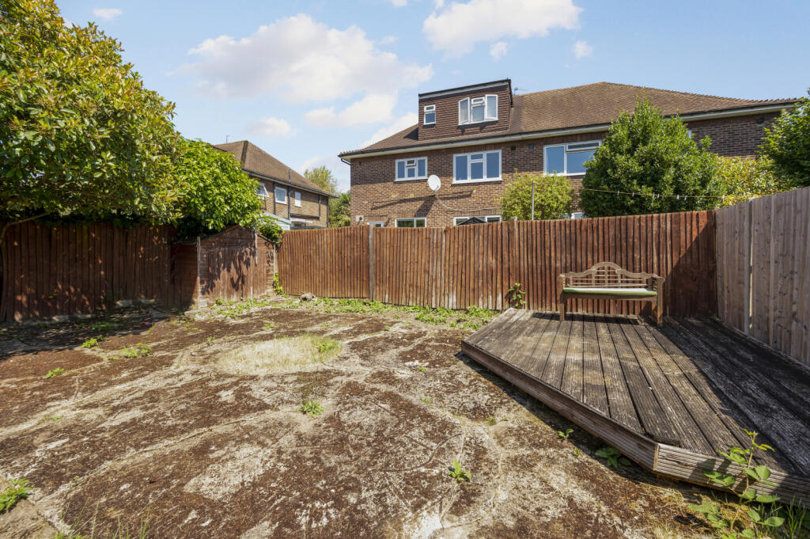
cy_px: 270
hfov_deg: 104.3
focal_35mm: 14
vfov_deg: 81.1
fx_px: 315
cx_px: 405
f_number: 8
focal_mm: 14
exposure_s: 1/200
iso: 200
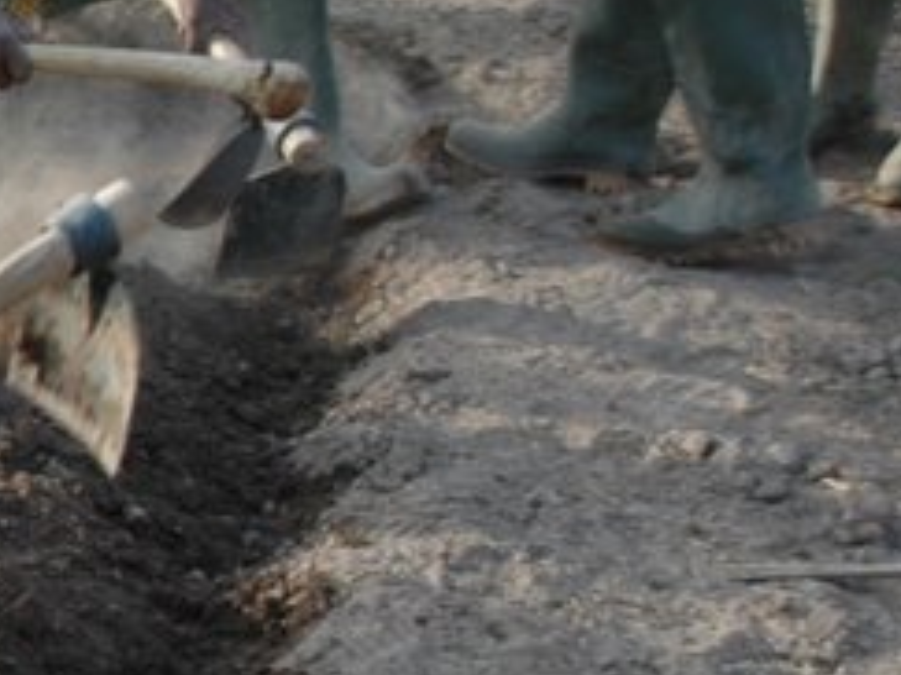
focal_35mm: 176
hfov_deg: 10.5
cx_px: -797
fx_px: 4579
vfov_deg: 8.4
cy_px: 121
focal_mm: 29
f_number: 4.2
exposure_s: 1/500
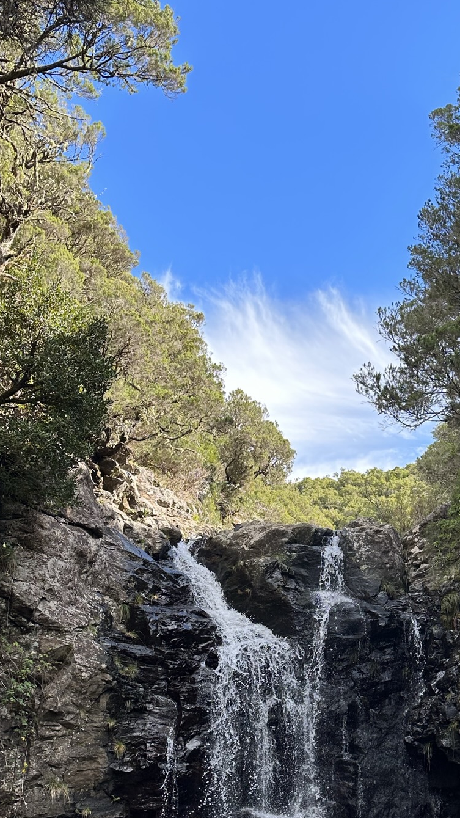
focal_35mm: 40
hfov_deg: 29.4
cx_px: 324
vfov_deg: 50.3
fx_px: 868
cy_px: 472
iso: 80
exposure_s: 1/1433
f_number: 1.78
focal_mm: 6.86
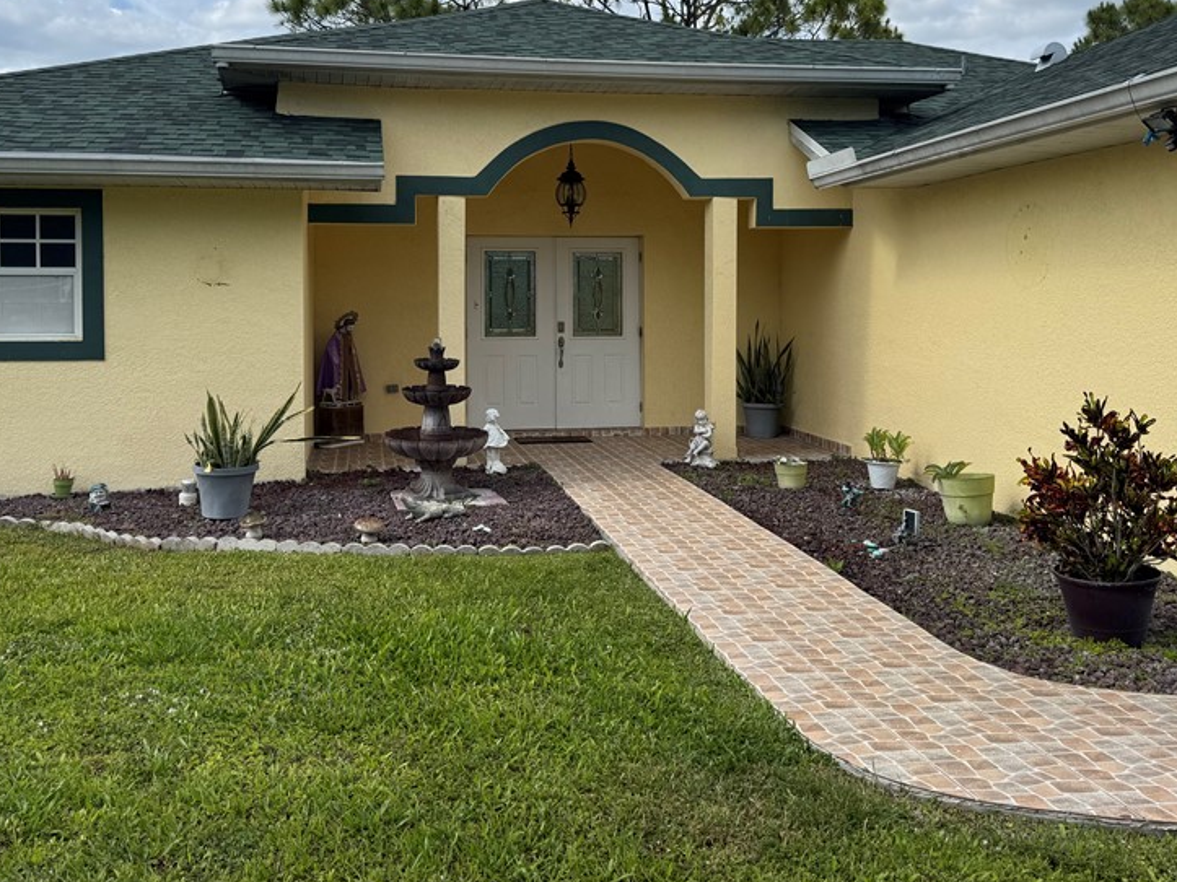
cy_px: 329
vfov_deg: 41.5
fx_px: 1156
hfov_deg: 54.0
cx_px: 578
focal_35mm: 34
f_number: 1.78
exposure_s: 1/4310
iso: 80
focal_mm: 6.76
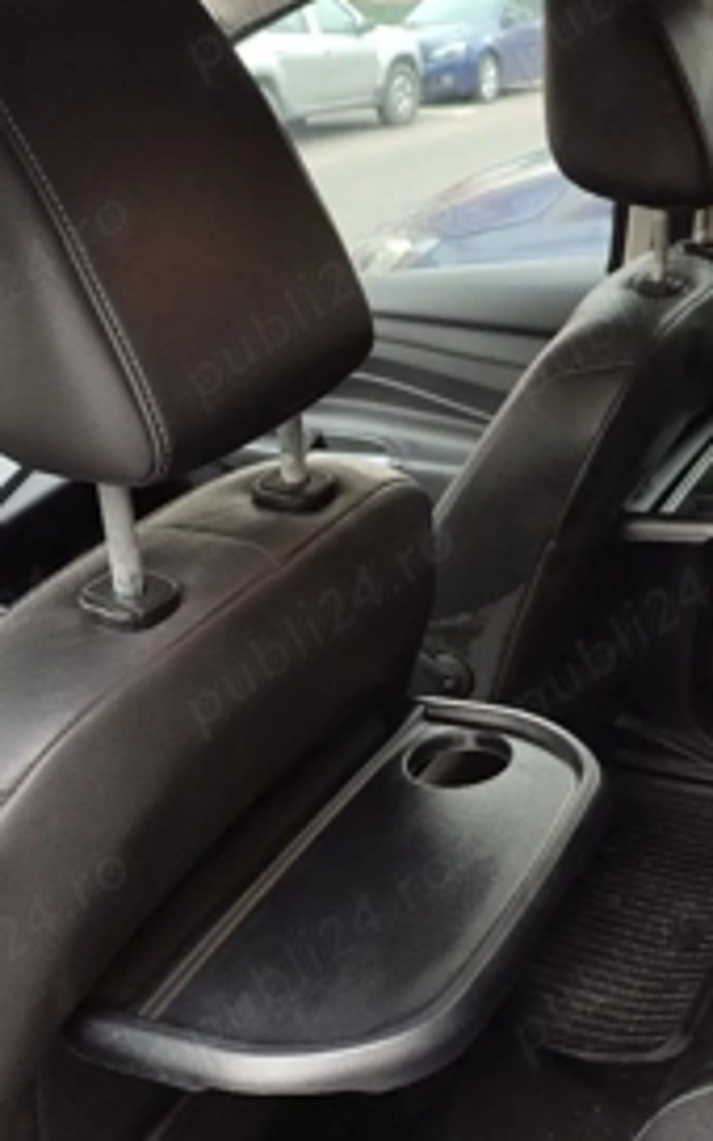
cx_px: 403
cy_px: 675
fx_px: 1213
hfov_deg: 32.7
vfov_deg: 50.1
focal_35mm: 39
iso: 59
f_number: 1.9
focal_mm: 6.04
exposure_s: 1/33
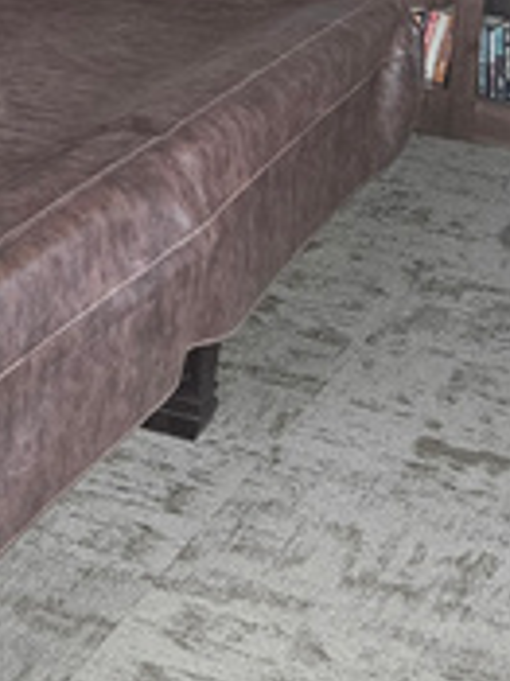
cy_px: -136
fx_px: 1986
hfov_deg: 13.8
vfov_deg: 18.4
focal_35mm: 101
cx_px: -253
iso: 250
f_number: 1.8
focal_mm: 5.4
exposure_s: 1/120
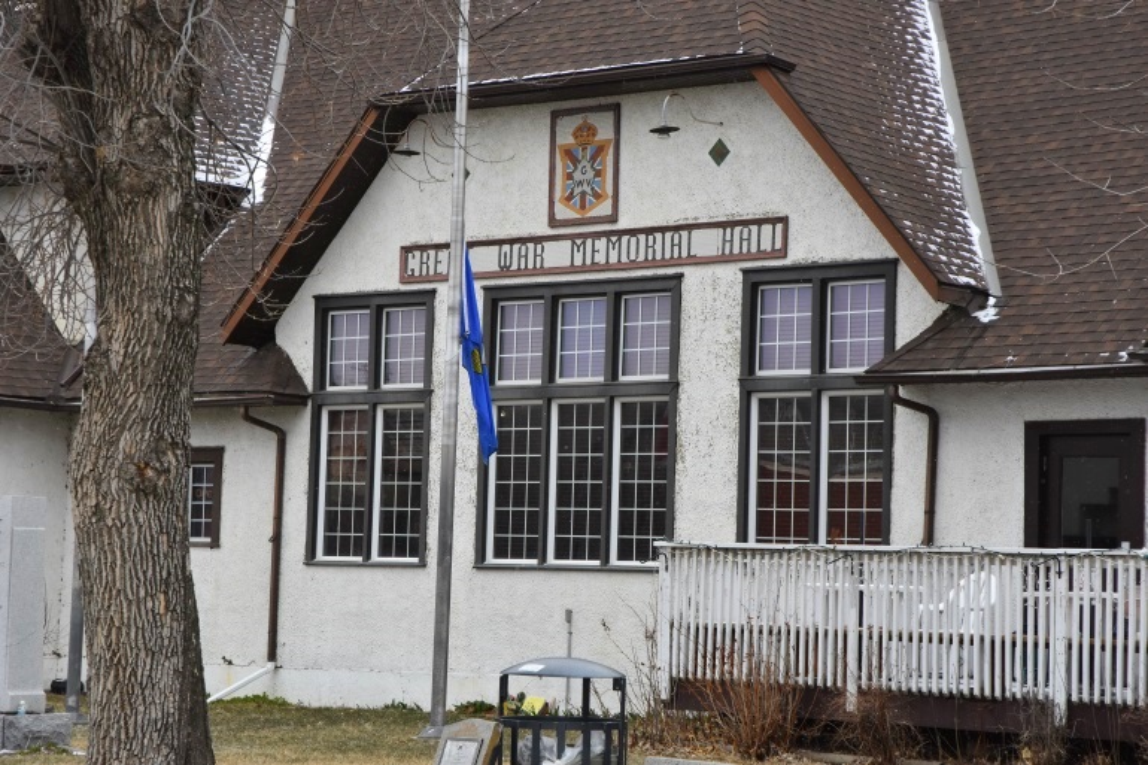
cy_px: 382
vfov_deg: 13.0
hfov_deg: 19.5
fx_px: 3347
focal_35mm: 105
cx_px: 574
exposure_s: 1/1000
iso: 800
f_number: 8
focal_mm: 70
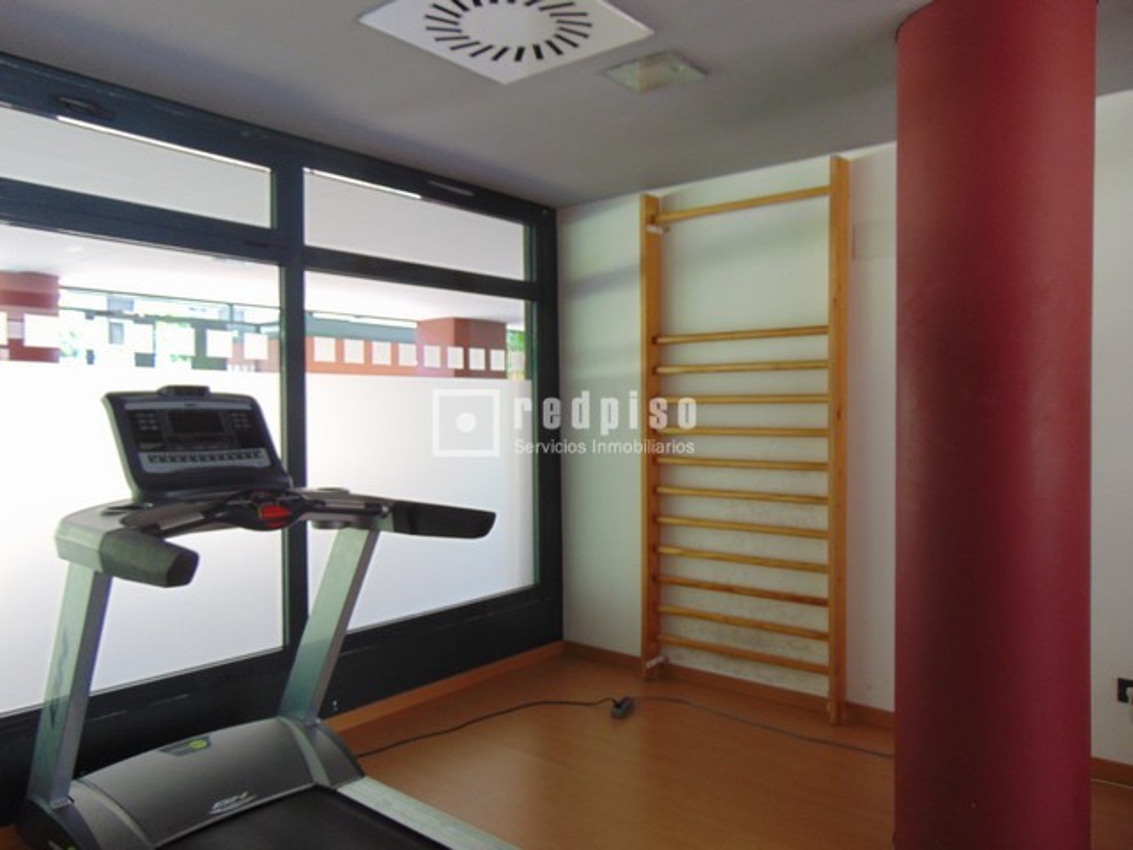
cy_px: 425
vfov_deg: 54.9
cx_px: 566
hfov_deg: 69.4
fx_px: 818
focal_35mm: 25
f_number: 3
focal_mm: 4.5
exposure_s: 1/30
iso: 100
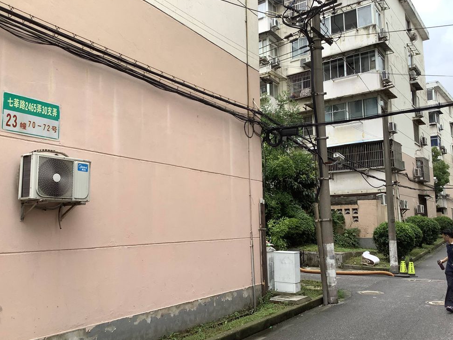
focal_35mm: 32
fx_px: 419
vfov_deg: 44.2
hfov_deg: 56.8
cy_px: 168
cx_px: 230
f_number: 2.4
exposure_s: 1/981
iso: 25
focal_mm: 3.3
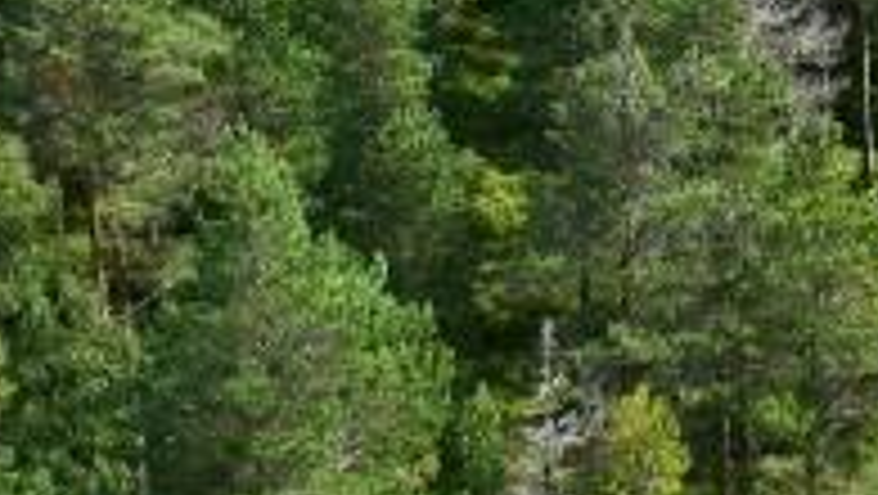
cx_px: 792
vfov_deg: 8.8
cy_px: -106
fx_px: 3192
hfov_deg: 15.5
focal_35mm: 137
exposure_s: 1/2000
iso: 150
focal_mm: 12.29
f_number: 2.8
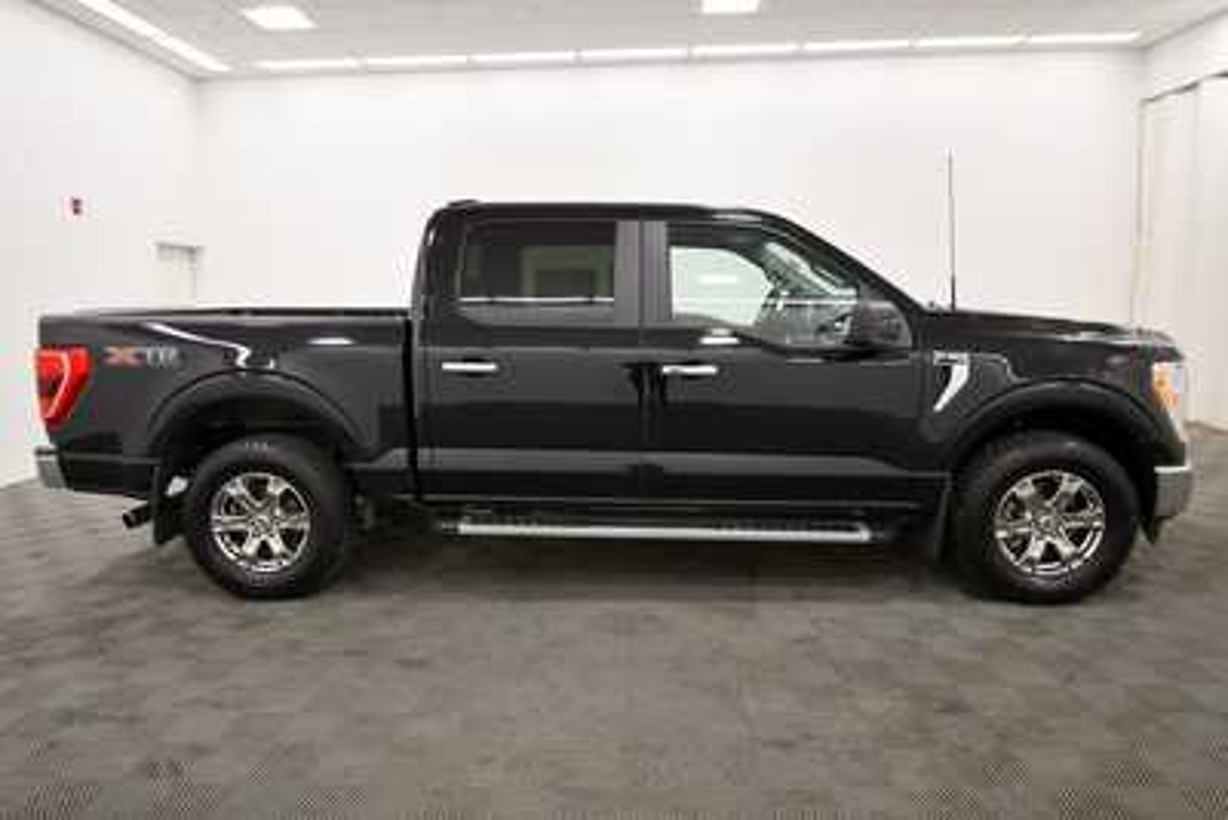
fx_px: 717
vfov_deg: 59.5
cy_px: 410
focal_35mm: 21
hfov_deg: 81.2
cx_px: 614
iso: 800
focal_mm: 14
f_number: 5
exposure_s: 1/125
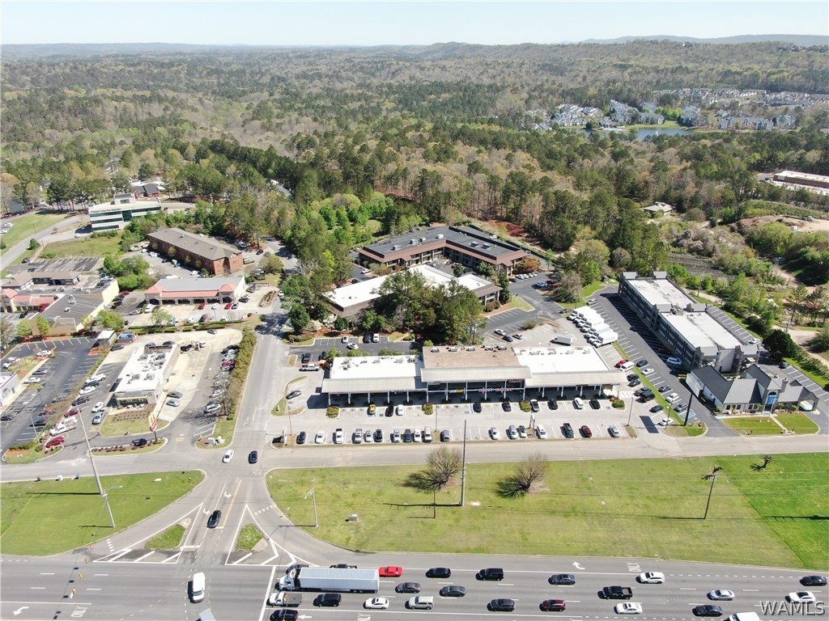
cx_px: 414
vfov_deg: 56.8
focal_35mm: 24
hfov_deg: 71.6
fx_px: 575
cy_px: 310
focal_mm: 4.39
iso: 100
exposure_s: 1/40
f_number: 2.8
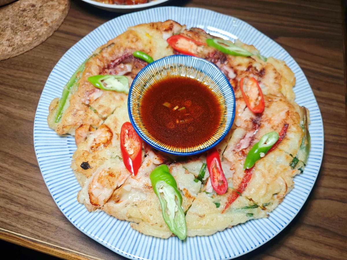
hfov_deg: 73.9
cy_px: 130
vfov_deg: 58.9
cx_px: 174
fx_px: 231
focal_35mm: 23
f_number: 2
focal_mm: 8.72
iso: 2000
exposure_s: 1/600
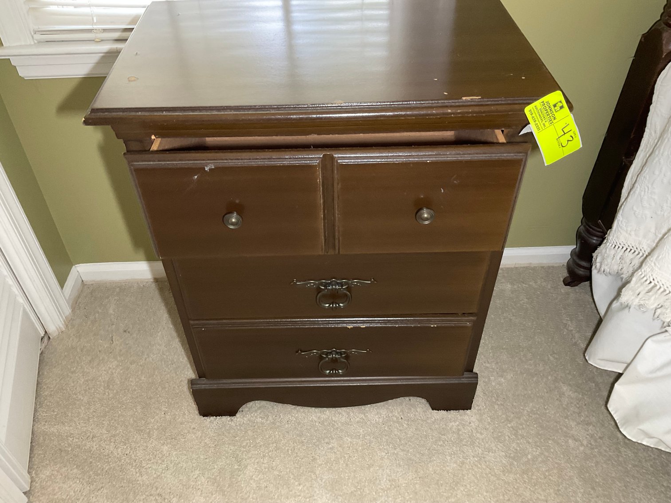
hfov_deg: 61.7
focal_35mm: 29
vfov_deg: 48.2
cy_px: 252
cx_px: 336
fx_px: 562
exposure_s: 1/40
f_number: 1.8
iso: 200
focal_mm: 3
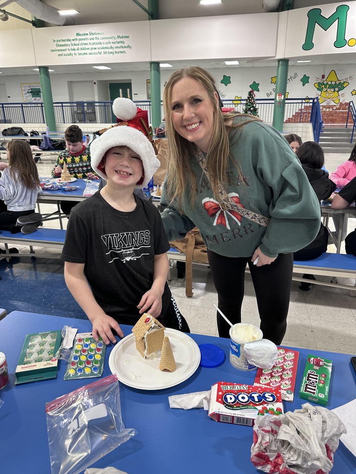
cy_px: 237
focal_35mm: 24
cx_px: 178
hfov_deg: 56.8
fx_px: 329
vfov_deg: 71.6
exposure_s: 1/60
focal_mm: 6.86
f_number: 1.78
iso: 125
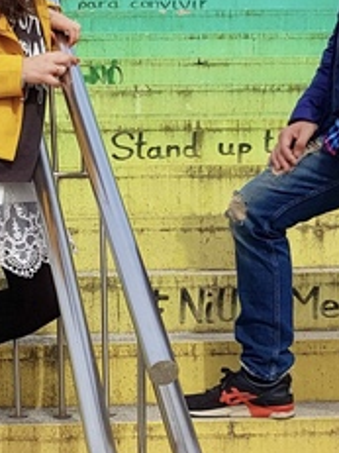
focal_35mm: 75
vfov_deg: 25.8
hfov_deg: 19.6
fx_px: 980
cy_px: 130
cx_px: 116
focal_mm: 4.2
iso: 40
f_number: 1.7
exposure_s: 1/2448
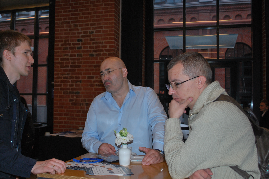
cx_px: 114
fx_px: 306
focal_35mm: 41
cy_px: 96
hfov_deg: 47.2
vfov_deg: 32.6
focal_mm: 22
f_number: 4
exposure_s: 1/60
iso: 200
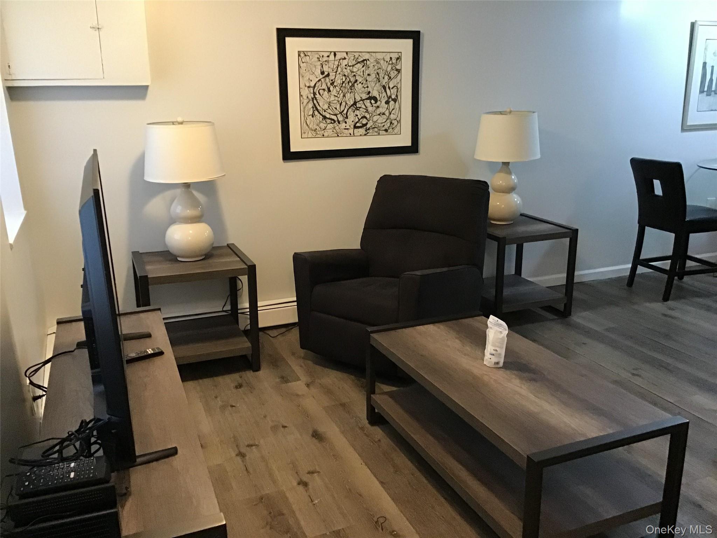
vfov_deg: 45.4
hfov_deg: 58.4
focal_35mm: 31
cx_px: 358
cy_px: 269
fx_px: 642
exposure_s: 1/30
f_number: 2.4
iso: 250
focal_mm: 3.3
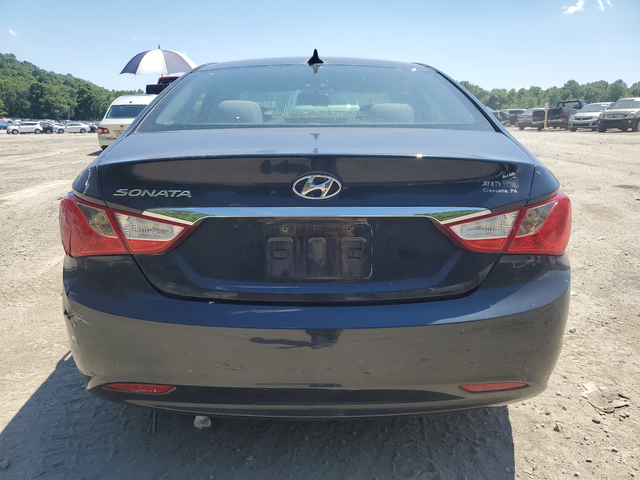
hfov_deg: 67.3
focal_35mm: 26
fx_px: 481
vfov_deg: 53.1
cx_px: 320
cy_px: 240
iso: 50
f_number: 1.5
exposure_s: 1/2000
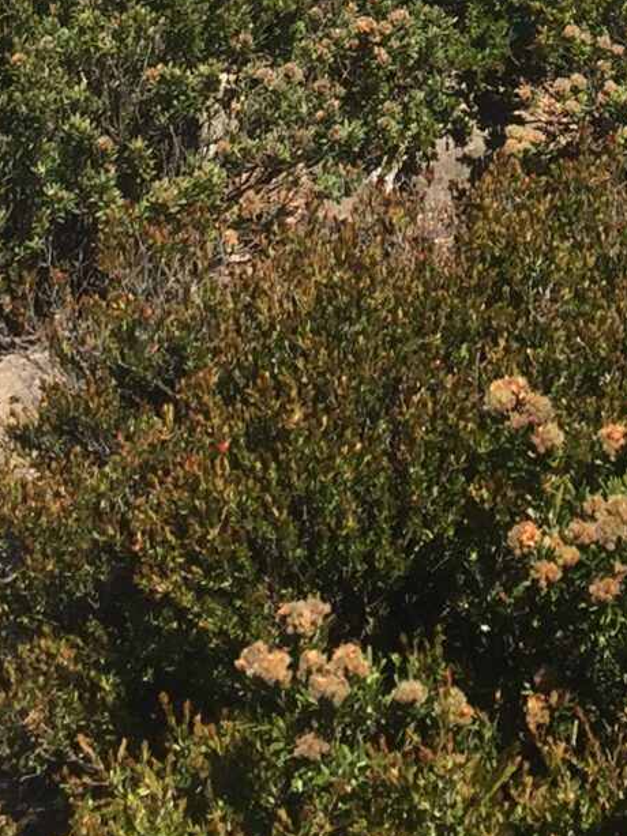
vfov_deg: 14.6
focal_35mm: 121
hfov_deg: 12.0
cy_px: -584
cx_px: 754
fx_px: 2924
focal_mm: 4.15
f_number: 2.2
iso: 32
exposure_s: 1/989
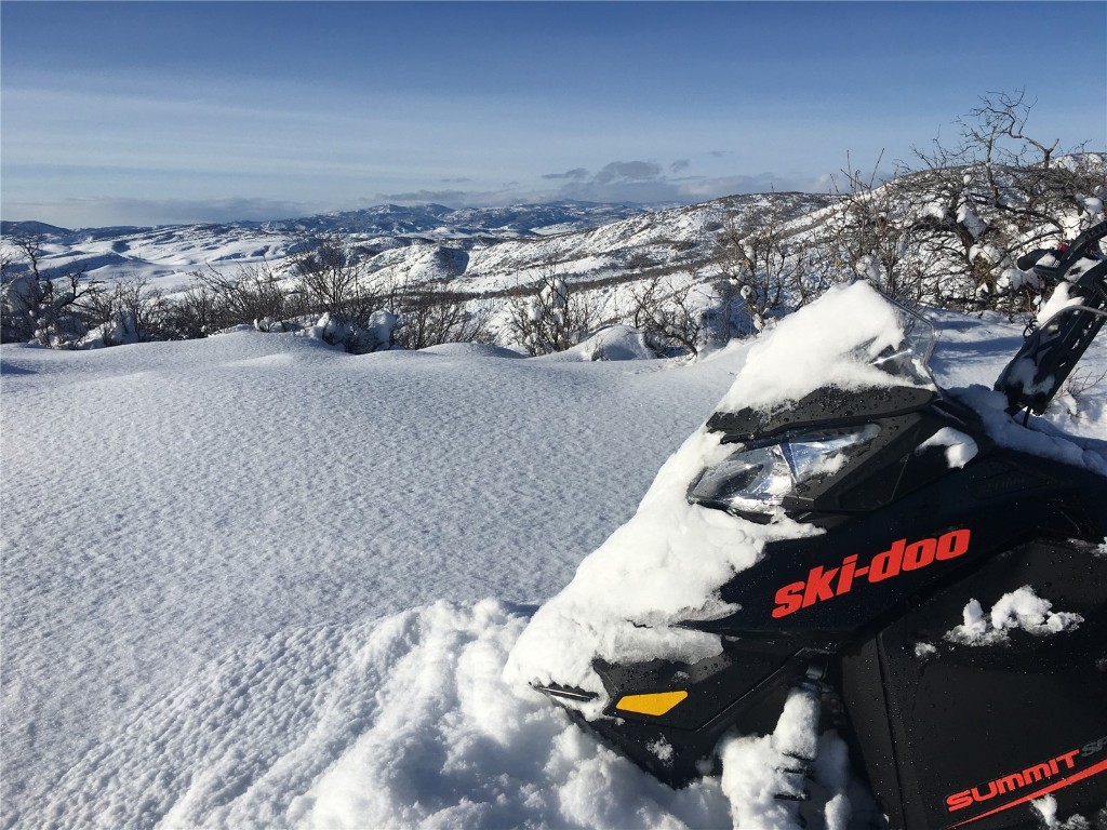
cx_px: 554
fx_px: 927
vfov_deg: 48.2
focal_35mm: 29
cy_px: 415
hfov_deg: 61.7
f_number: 2.2
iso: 25
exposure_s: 1/4274
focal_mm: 4.15
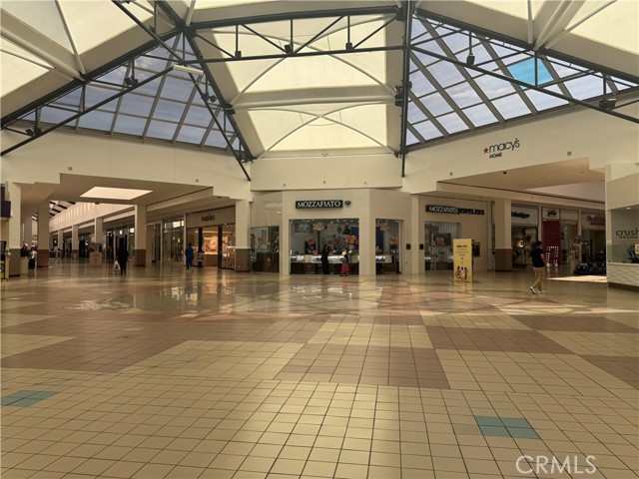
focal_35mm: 24
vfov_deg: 56.8
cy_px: 240
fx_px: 443
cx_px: 320
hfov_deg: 71.6
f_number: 1.78
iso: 80
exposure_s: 1/707
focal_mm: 6.76
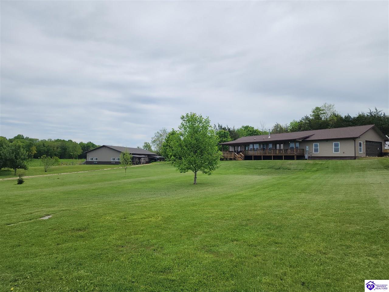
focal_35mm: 23
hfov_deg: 73.9
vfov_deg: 58.9
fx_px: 258
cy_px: 146
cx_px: 194
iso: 12
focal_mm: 6.4
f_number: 1.8
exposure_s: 1/1864
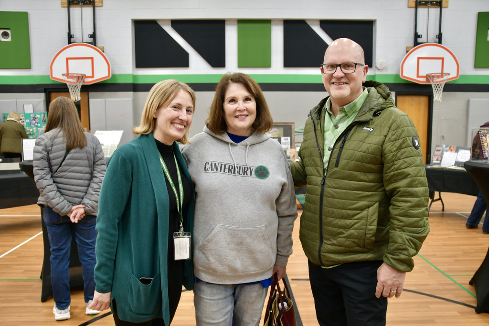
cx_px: 244
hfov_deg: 60.3
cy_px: 163
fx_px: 421
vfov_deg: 42.3
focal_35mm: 31
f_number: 3.8
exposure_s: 1/100
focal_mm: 21
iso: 1600
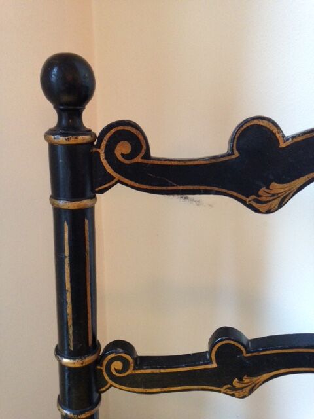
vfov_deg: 55.4
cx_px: 157
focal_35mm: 33
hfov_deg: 42.9
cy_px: 210
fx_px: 399
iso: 250
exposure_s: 1/20
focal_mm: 4.12
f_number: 2.4
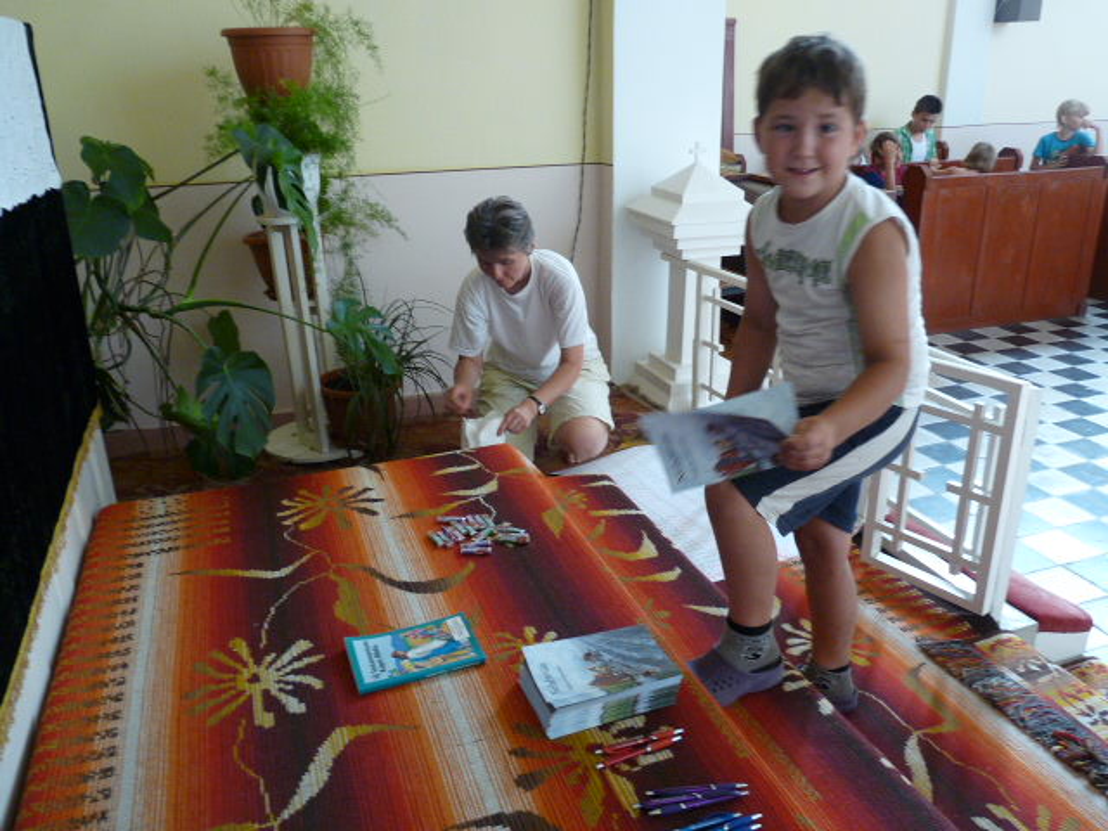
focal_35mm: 27
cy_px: 416
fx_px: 864
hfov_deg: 65.3
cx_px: 554
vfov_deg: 51.4
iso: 250
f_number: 2.8
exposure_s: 1/30
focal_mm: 4.8
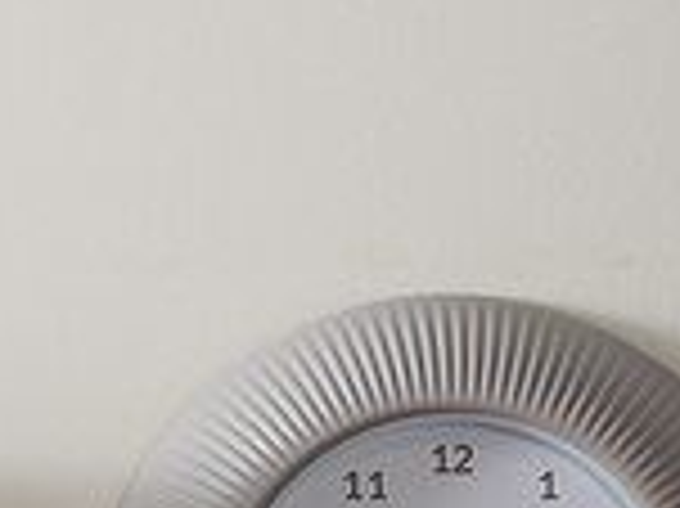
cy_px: 1252
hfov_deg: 3.1
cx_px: -232
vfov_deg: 2.3
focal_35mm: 641
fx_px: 12582
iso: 100
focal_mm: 116
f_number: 9
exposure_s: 1/125
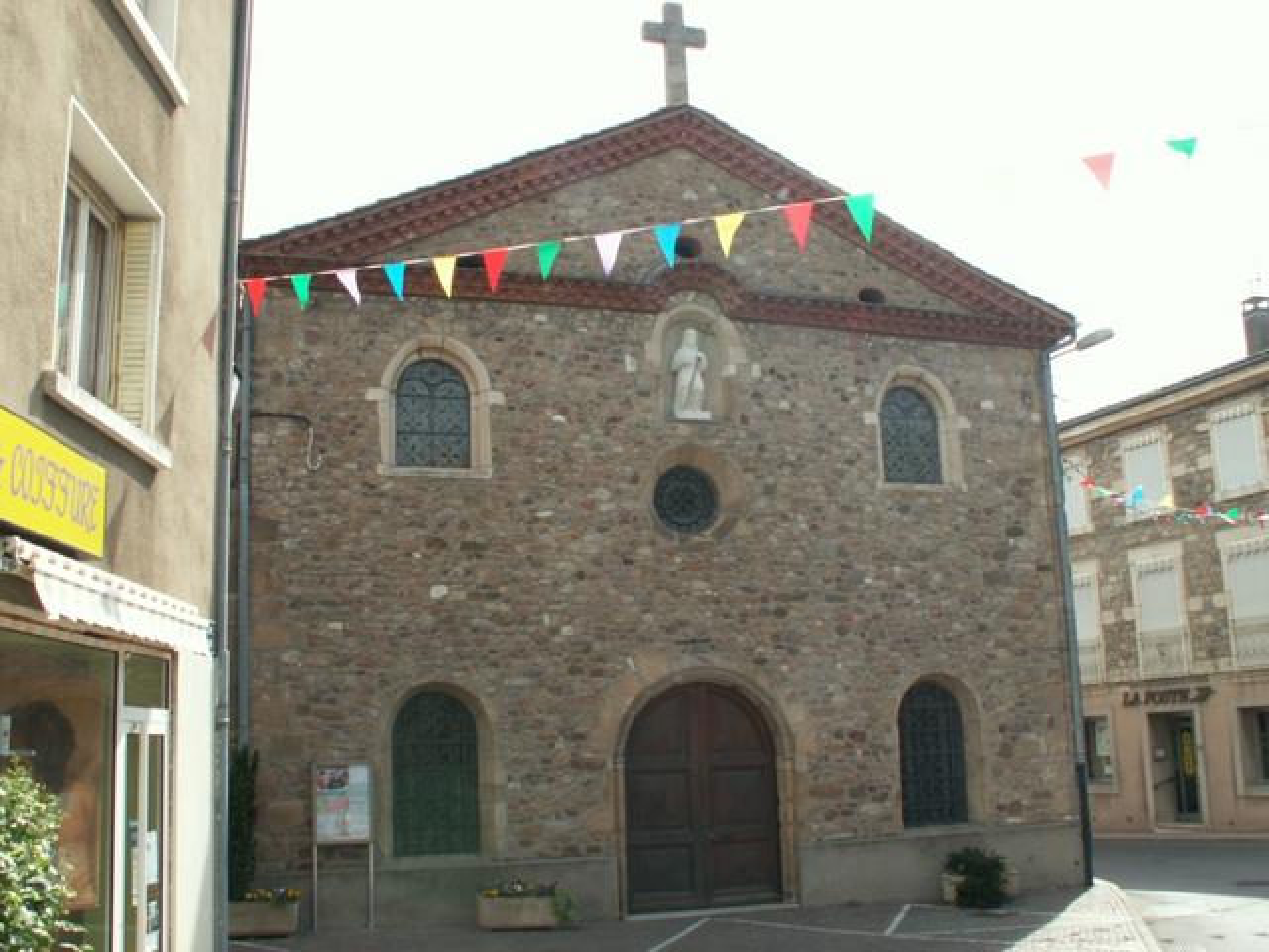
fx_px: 1283
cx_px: 634
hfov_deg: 52.6
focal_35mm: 35
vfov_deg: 40.7
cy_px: 476
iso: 50
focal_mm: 5.86
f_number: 5.6
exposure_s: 1/125
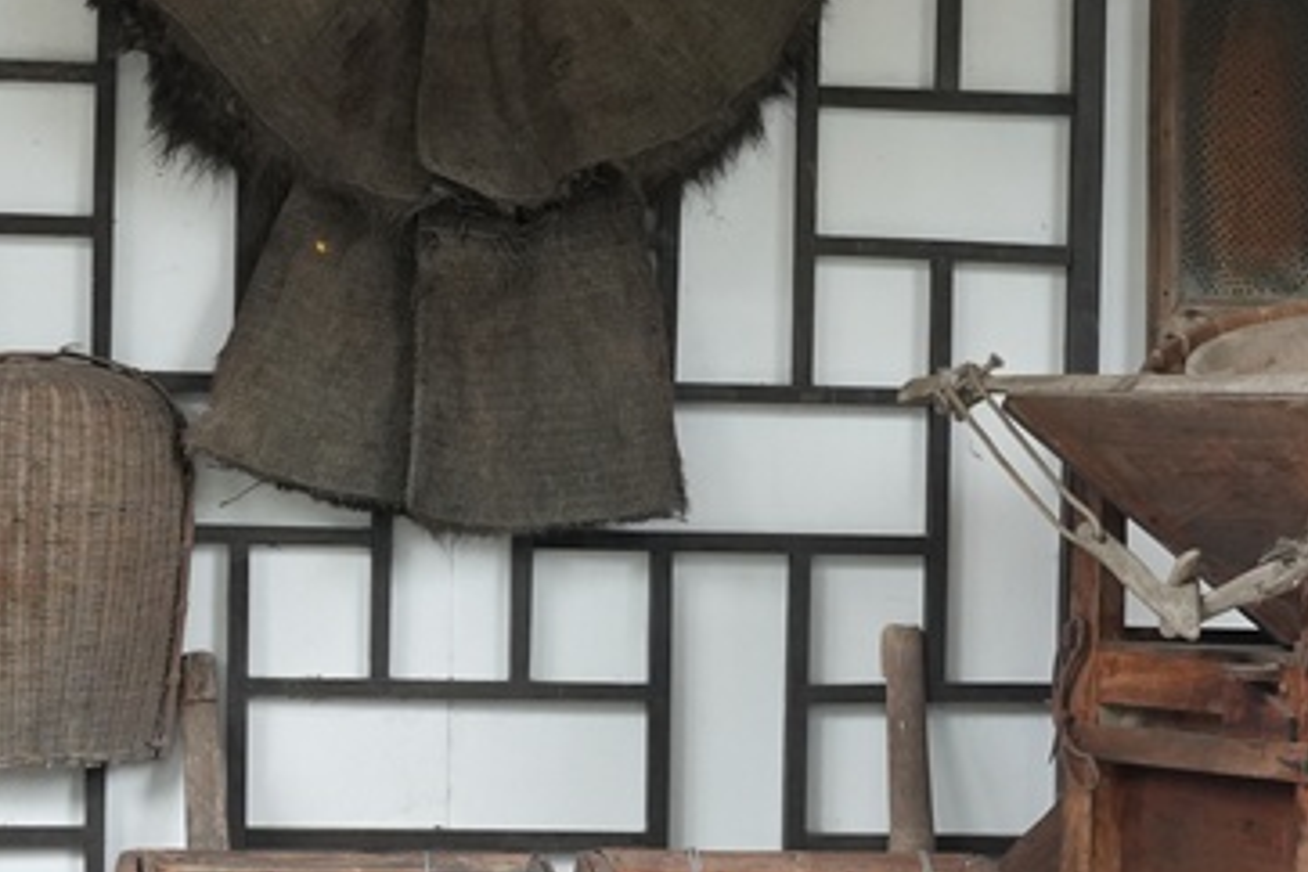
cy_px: 636
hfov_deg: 18.6
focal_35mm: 110
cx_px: 512
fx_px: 3996
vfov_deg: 12.4
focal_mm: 39
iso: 2000
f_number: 8
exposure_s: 1/320
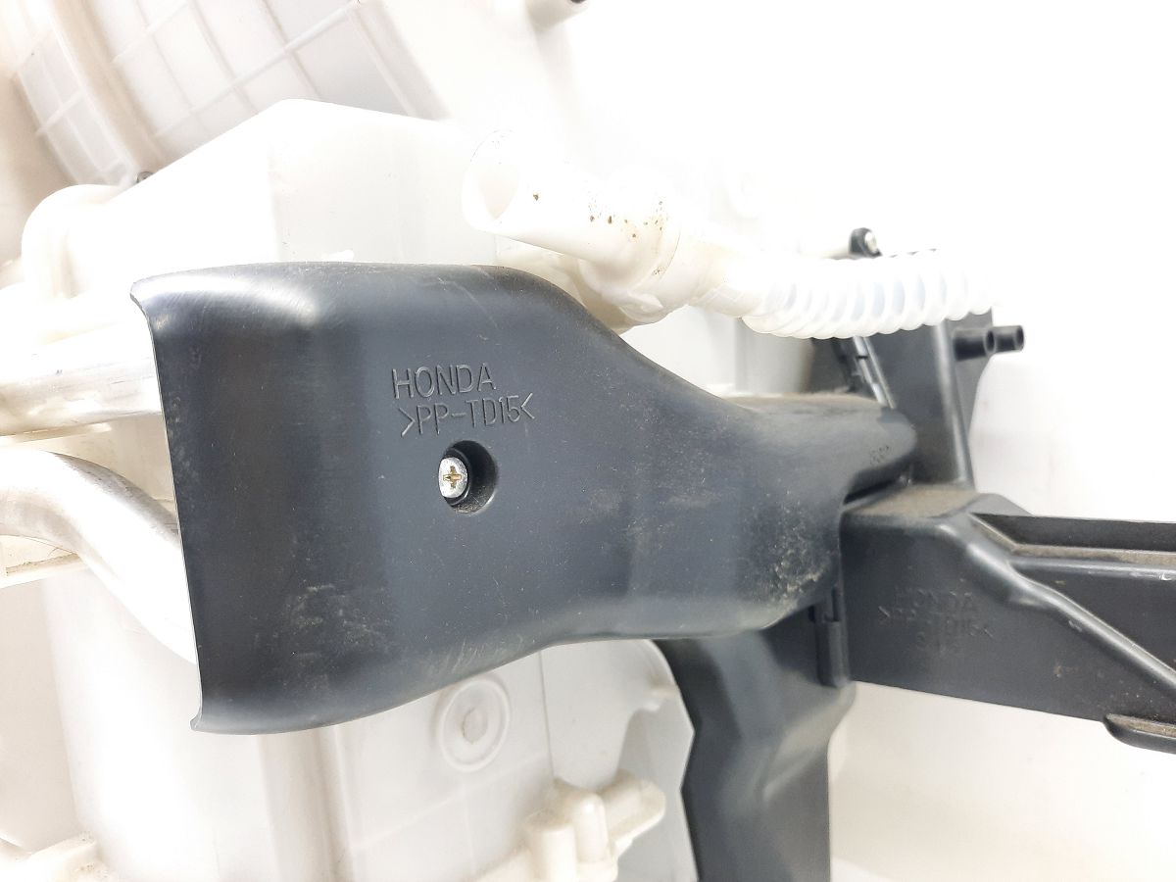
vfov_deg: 54.9
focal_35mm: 25
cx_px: 588
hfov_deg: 69.4
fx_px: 849
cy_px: 441
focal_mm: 4.6
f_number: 2
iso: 320
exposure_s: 1/50
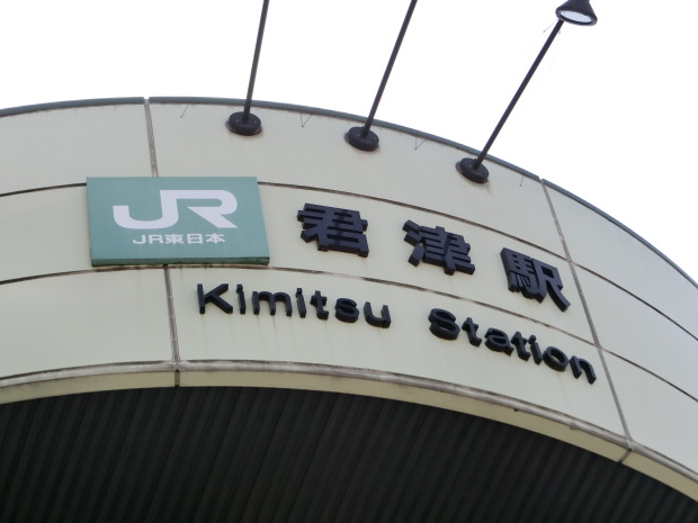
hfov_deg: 15.4
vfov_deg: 11.6
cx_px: 344
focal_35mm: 128
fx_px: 2581
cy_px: 255
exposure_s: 1/400
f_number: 5.7
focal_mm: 22.1
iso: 80
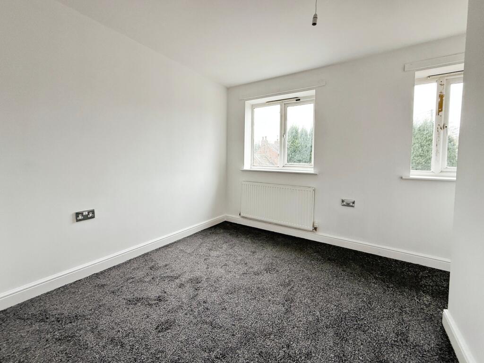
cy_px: 182
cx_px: 242
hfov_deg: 102.1
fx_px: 196
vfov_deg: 85.7
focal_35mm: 14
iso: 125
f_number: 2.2
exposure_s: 1/99
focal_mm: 2.22
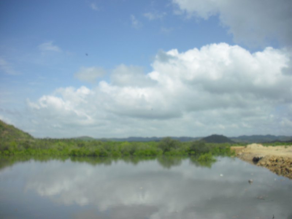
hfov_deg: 49.0
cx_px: 146
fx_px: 321
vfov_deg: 37.7
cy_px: 110
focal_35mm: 38
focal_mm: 6.2
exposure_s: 1/400
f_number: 8
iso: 100
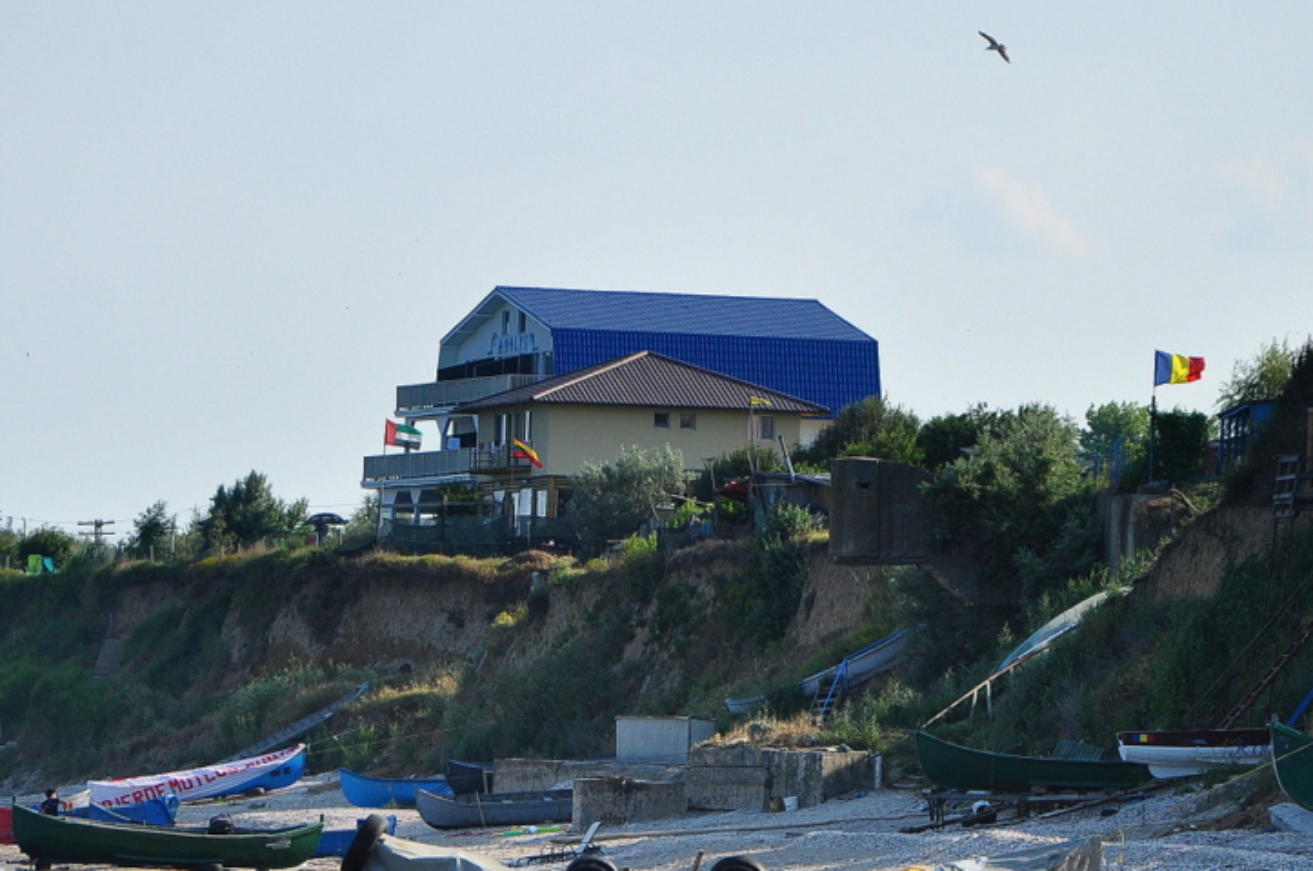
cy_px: 616
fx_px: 9535
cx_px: 664
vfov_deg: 5.2
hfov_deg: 7.9
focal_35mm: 262
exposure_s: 1/1000
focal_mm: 105
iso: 400
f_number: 8
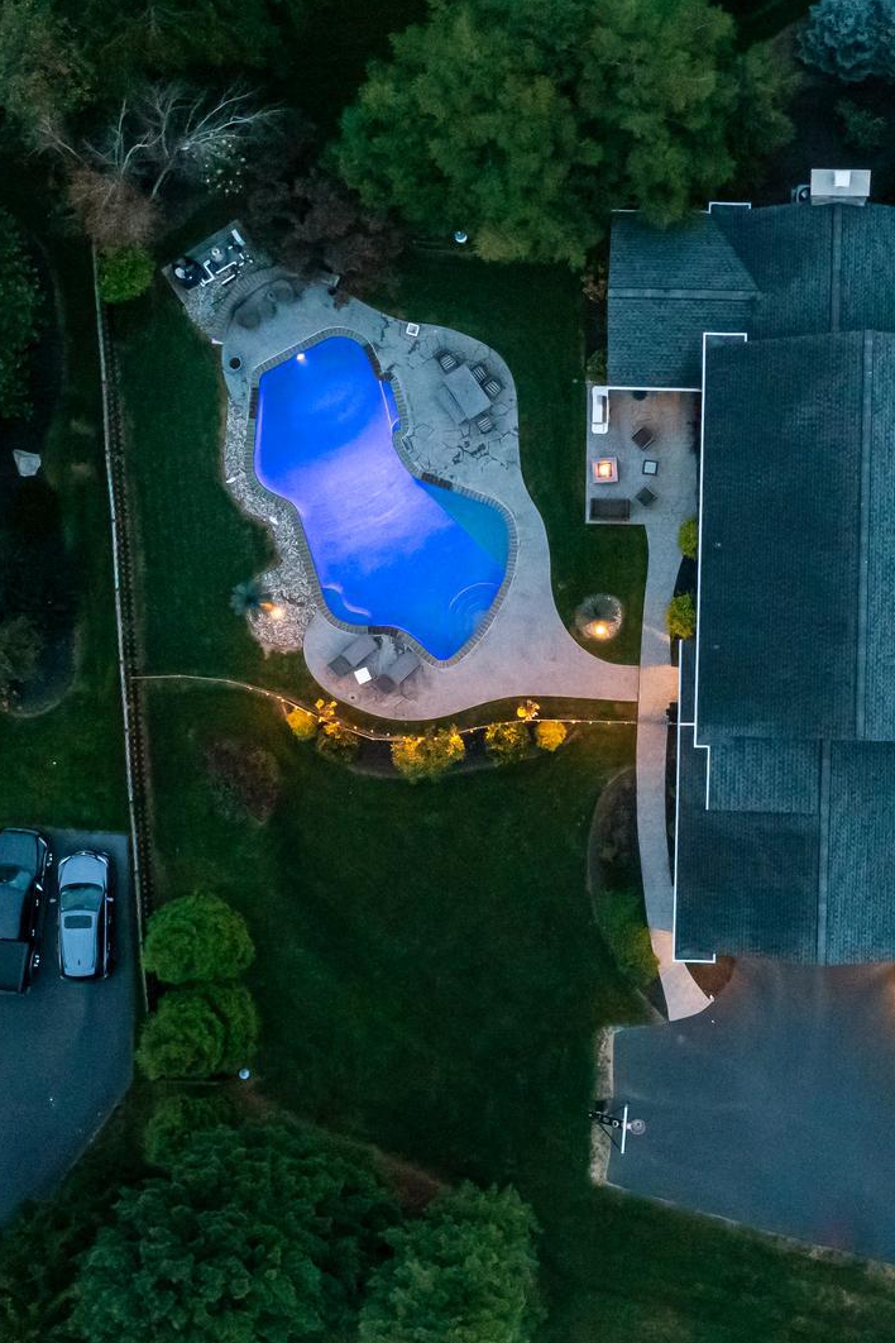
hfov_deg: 24.7
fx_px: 2014
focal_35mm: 54
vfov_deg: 36.9
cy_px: 707
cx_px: 691
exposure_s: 1/20
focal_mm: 10.26
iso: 1600
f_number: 2.8
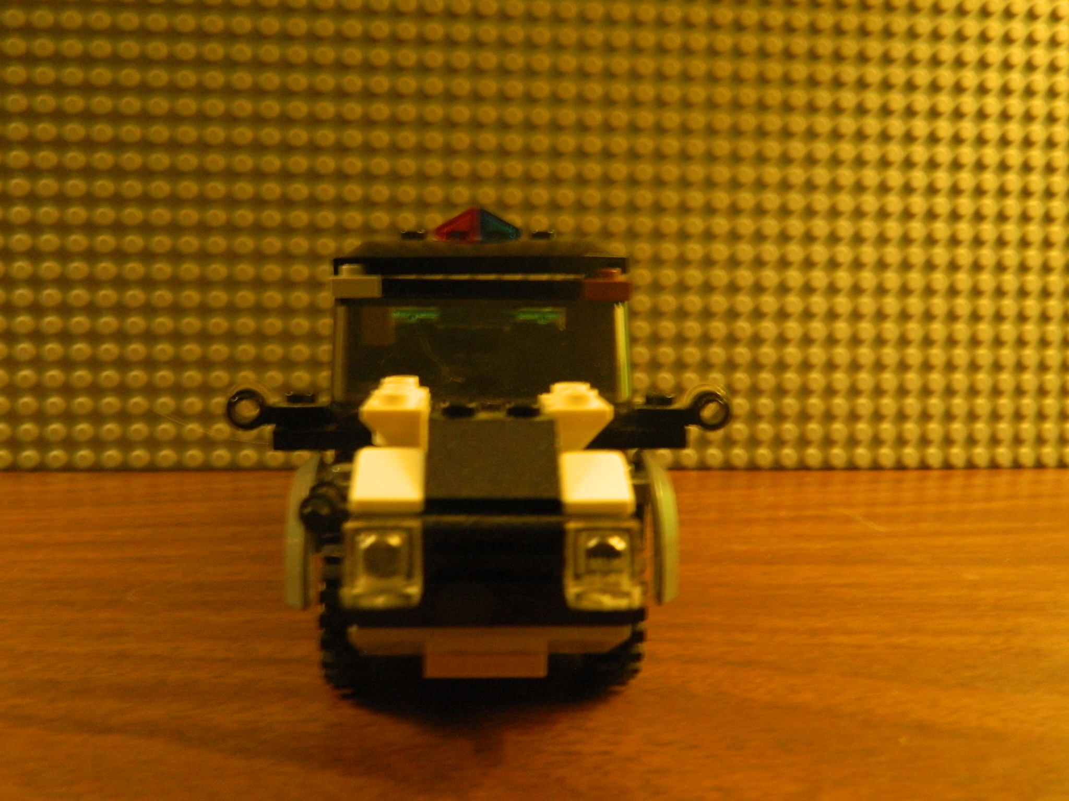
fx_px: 957
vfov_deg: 45.4
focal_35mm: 31
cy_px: 400
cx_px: 534
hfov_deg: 58.4
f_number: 3.2
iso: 400
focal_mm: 5.6
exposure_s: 1/15
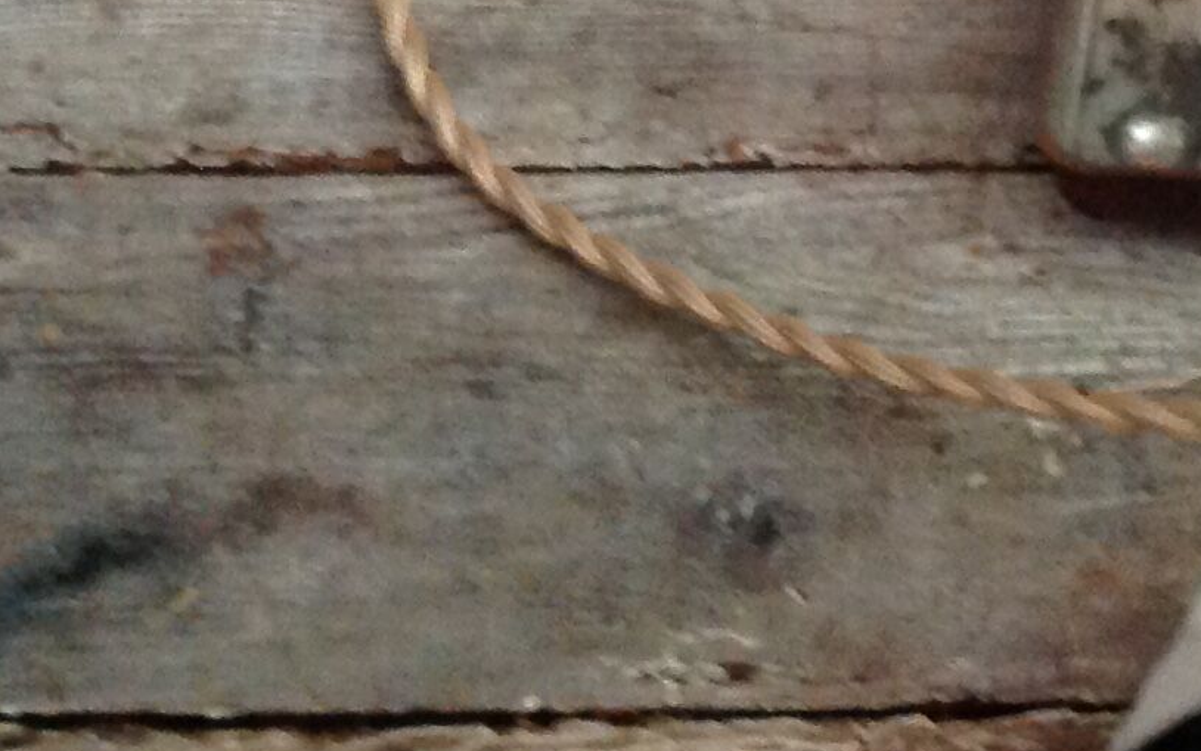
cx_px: 1475
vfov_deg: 10.7
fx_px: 3863
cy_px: -397
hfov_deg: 16.8
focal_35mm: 118
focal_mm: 4.28
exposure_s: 1/15
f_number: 2.4
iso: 250
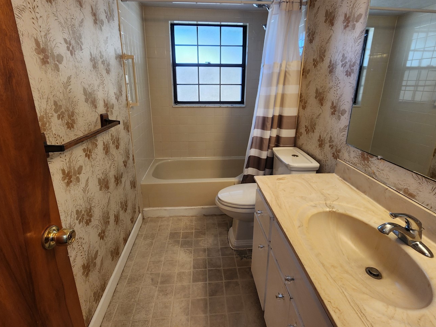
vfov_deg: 77.9
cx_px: 222
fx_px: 202
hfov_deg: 94.5
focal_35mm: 16
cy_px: 146
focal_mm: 2.2
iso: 100
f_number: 2.2
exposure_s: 1/60
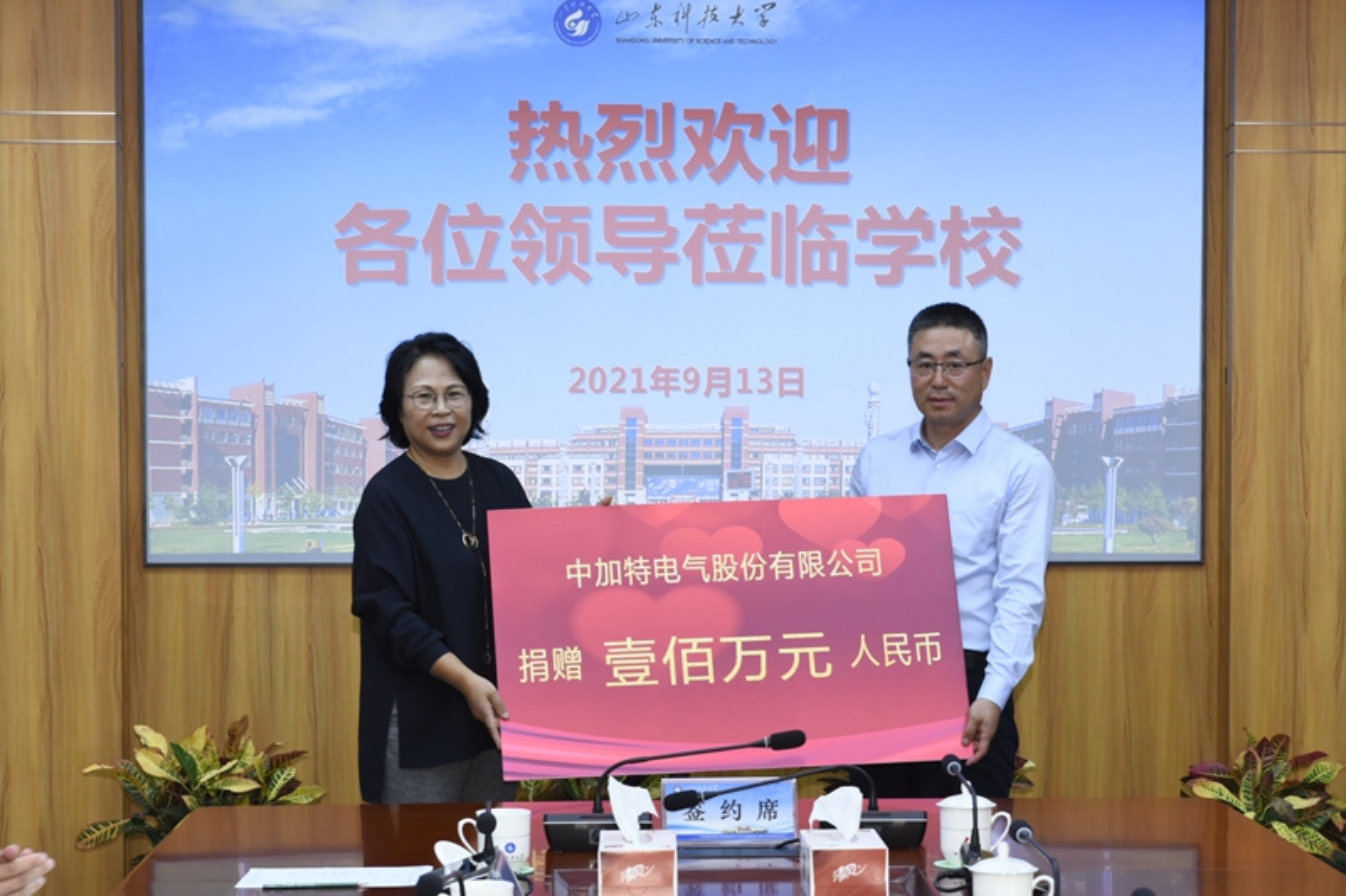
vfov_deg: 21.9
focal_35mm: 62
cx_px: 673
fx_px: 2317
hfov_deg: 32.4
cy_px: 448
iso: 1000
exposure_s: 1/60
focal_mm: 62
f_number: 7.1
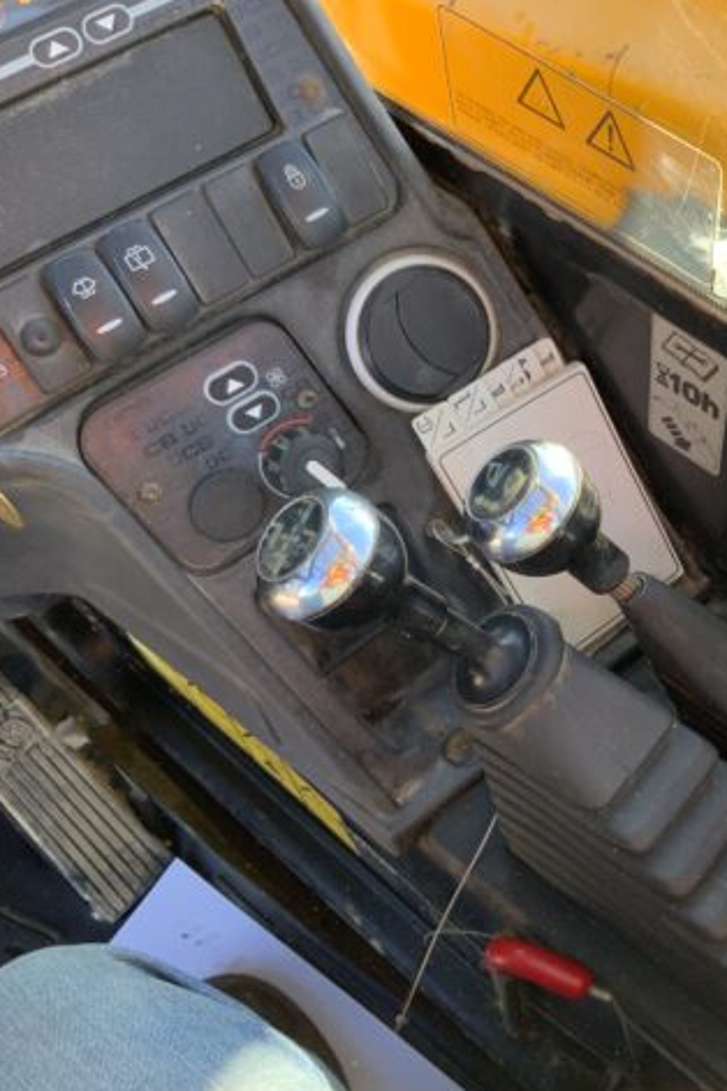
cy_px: 542
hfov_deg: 31.0
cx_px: 669
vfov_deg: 47.4
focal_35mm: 41
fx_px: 1242
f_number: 1.8
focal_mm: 3
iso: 32
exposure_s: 1/122
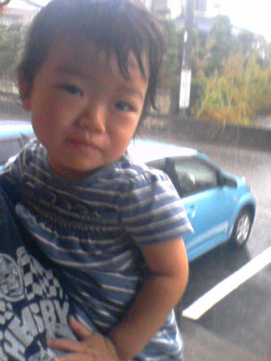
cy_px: 180
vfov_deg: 61.7
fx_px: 303
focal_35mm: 29
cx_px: 136
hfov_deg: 48.2
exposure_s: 1/23.8
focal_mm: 1.5
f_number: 2.8
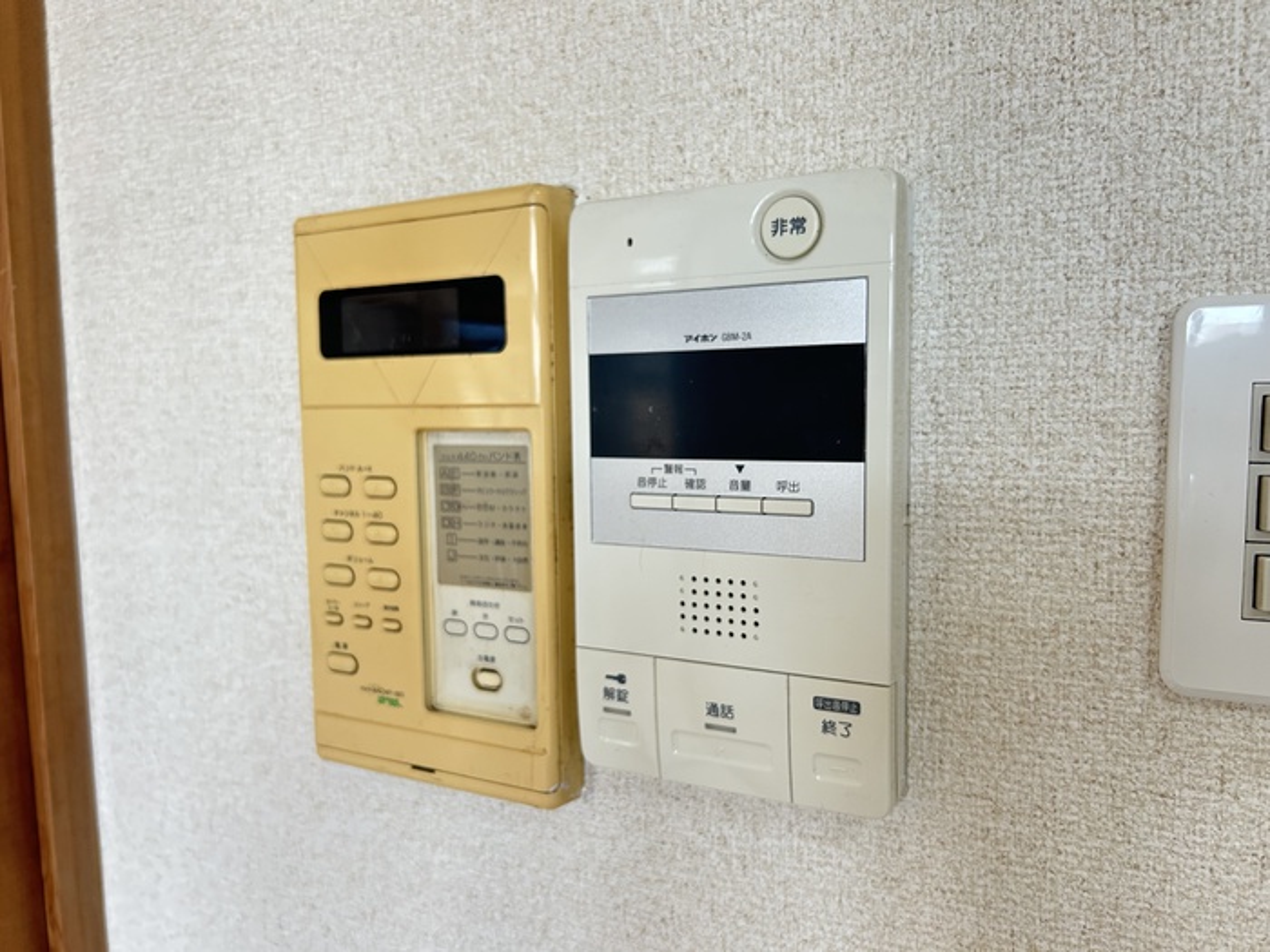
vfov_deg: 53.1
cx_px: 635
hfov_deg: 67.3
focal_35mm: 26
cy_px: 476
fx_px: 954
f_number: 1.5
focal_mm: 5.7
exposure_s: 1/121
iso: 125
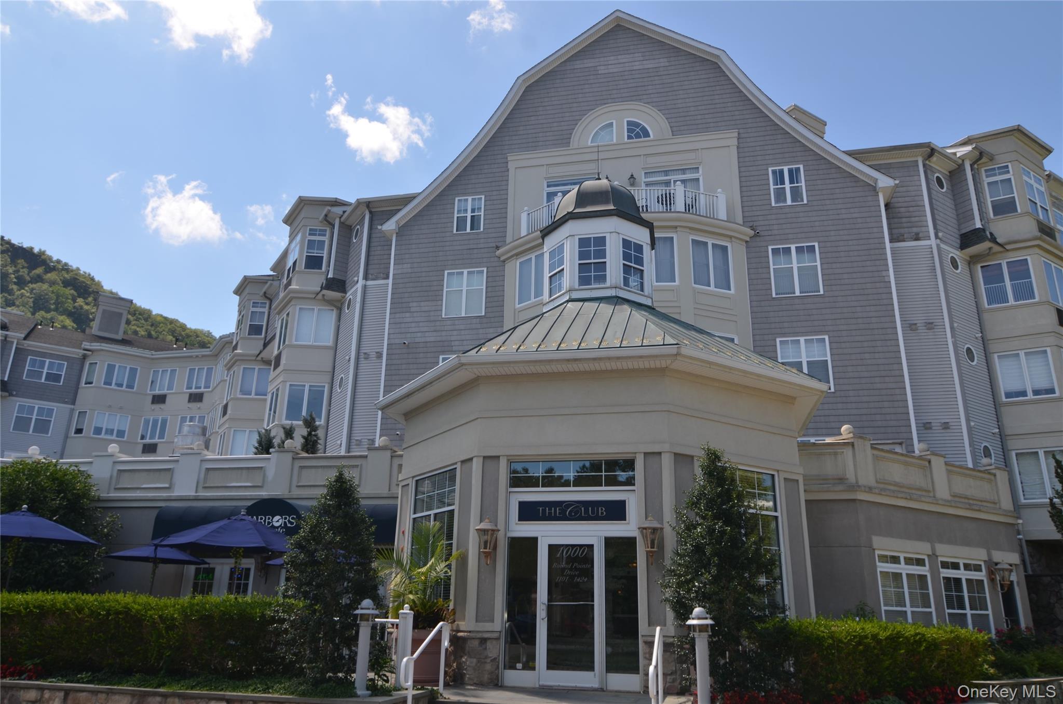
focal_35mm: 26
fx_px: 751
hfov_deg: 70.6
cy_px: 352
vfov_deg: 50.2
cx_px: 532
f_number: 8
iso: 100
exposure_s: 1/250
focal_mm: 17
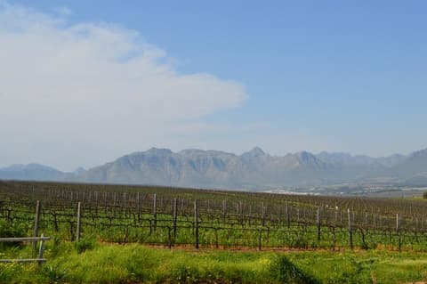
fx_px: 515
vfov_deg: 30.8
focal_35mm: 44
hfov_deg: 45.0
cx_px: 214
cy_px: 142
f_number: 11
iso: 360
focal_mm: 29
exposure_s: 1/500
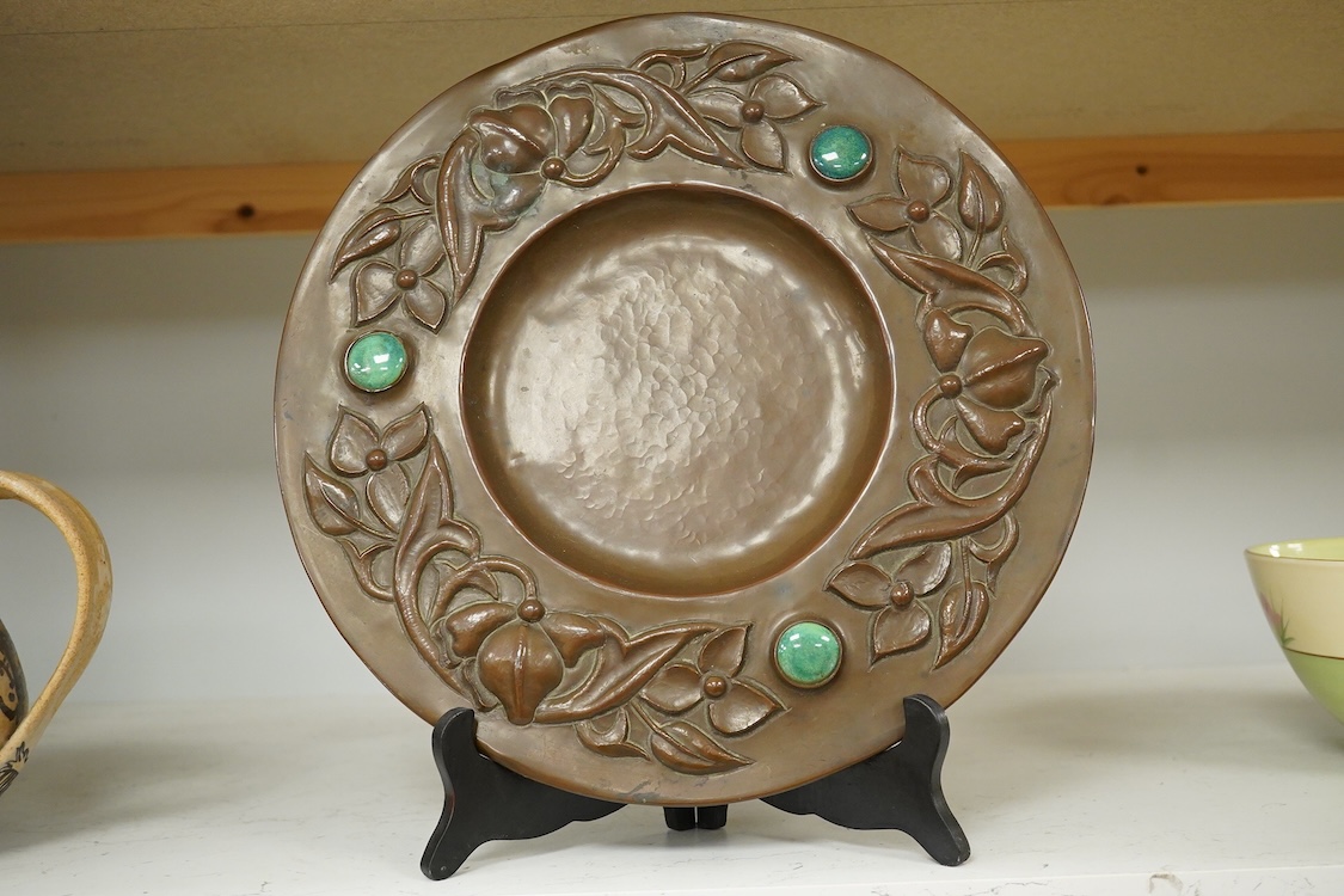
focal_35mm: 45
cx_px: 672
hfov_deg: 43.6
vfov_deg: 29.9
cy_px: 448
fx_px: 1680
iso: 2500
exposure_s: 1/160
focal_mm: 30
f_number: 7.1
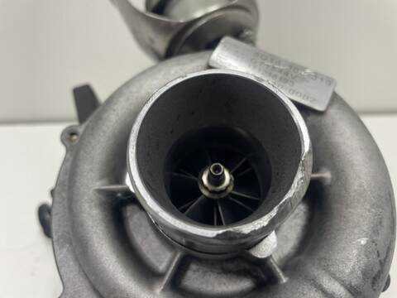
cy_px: 149
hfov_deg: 67.3
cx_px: 198
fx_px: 298
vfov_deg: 53.1
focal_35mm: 26
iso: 64
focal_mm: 4.2
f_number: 1.6
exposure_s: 1/100
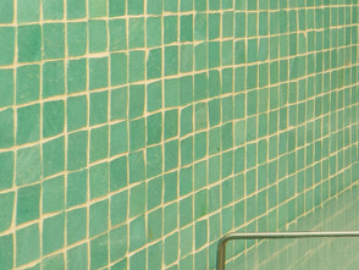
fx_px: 903
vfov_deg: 16.9
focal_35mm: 87
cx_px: 967
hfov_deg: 13.0
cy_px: 53
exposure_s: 1/60
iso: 200
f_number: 5
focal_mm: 8
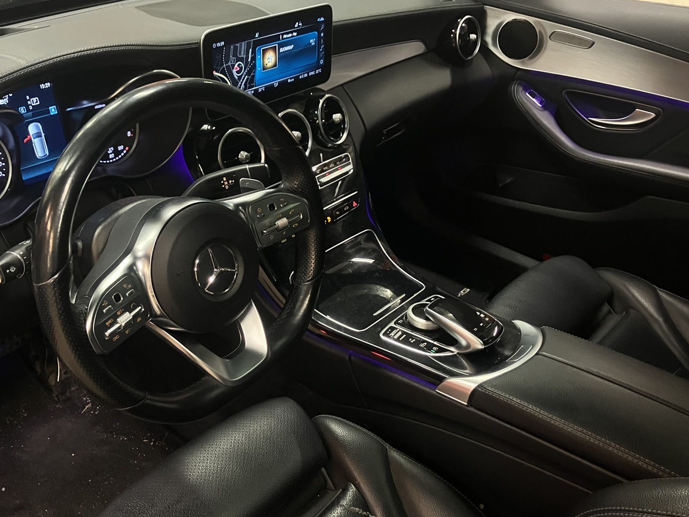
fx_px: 697
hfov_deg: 52.4
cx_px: 292
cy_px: 275
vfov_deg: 40.7
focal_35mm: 35
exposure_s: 1/25
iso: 320
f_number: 1.8
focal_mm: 3.99
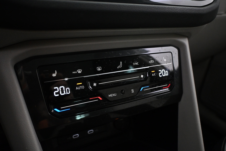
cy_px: 76
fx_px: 179
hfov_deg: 64.6
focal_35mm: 28
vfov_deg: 45.7
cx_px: 113
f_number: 3.8
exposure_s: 1/60
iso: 4000
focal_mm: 19
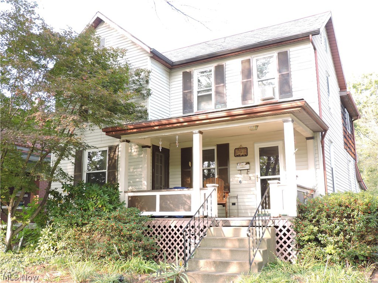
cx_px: 189
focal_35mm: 35
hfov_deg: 52.6
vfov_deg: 40.7
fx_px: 382
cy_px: 142
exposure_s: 1/50
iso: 140
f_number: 3.3
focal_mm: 6.2
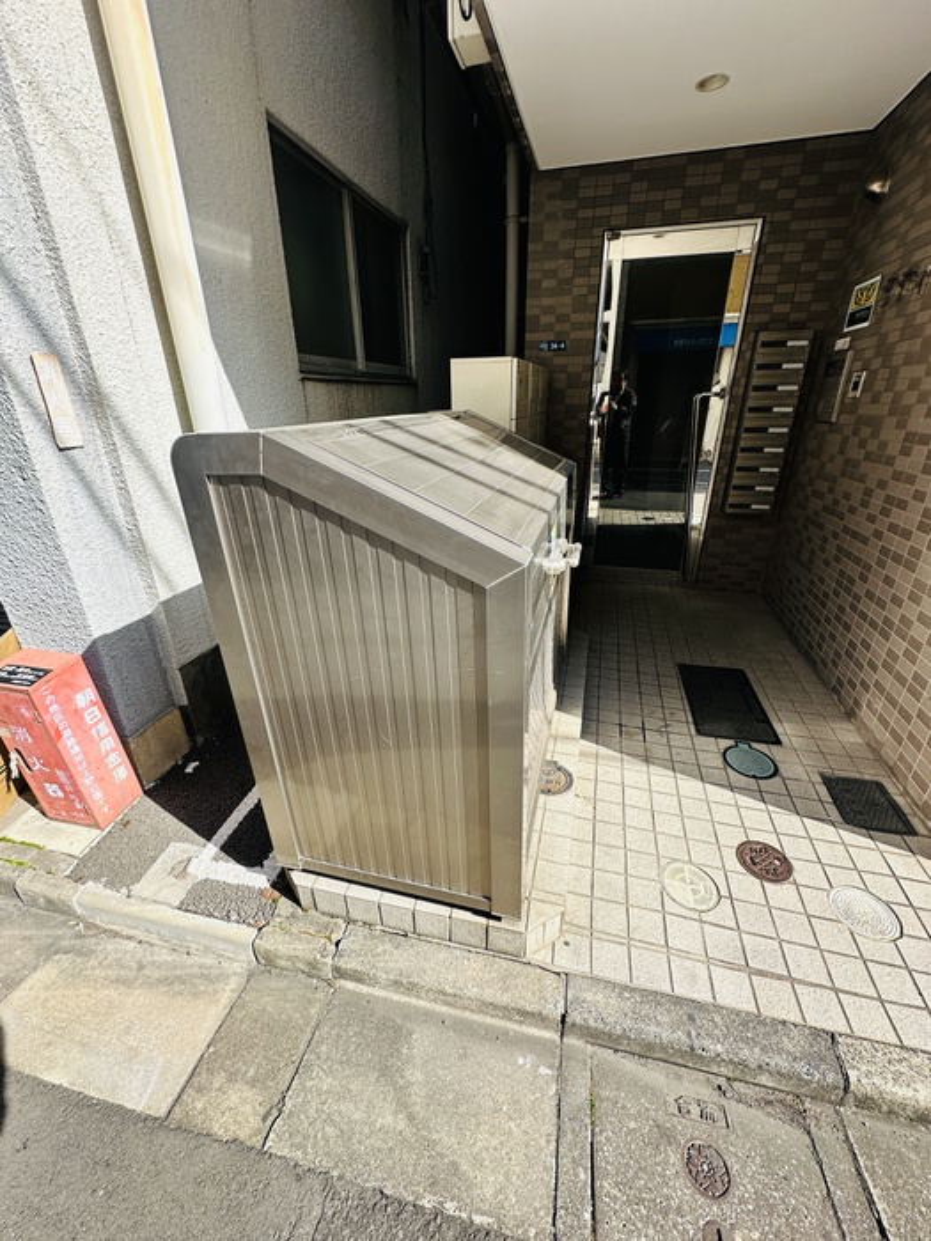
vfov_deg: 102.1
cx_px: 466
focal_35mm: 14
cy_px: 620
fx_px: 502
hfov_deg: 85.7
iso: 40
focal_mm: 2.22
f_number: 2.2
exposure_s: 1/518
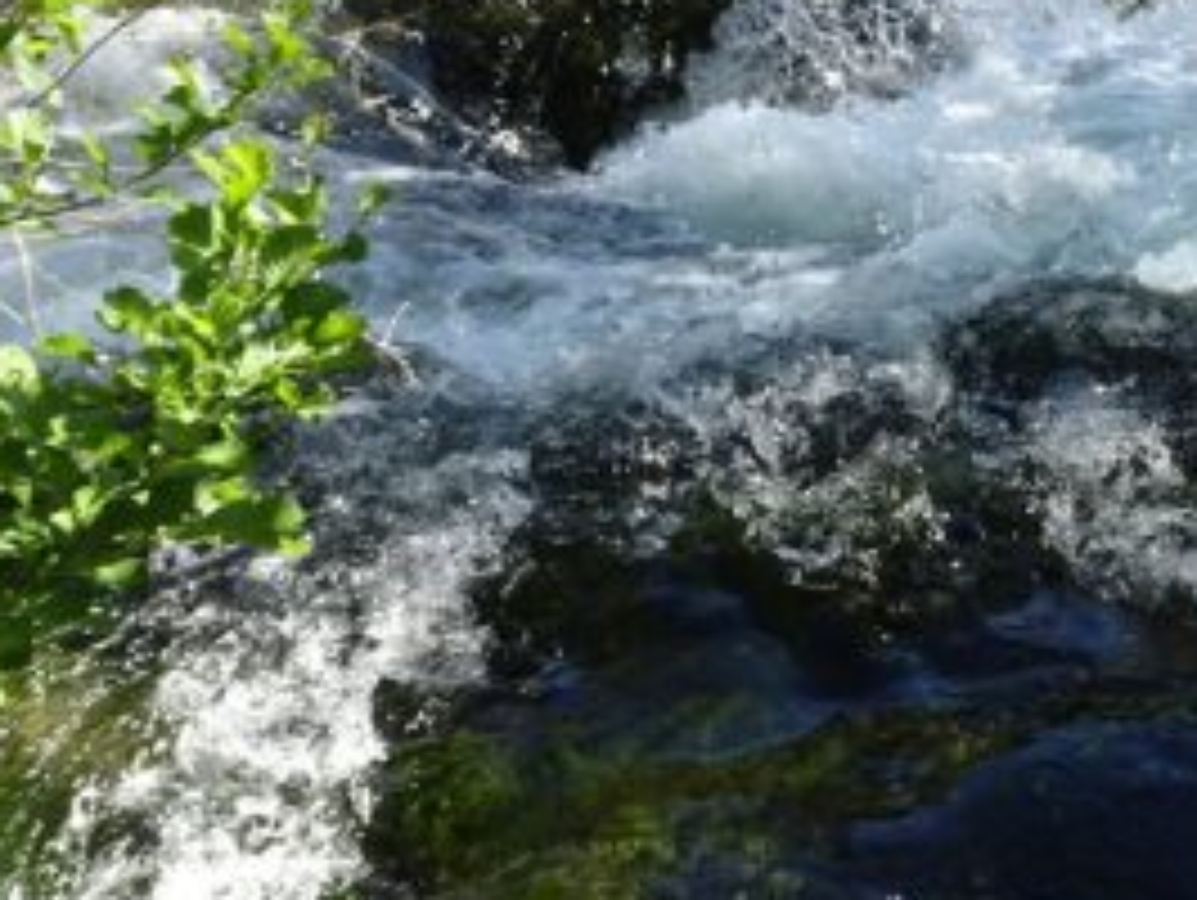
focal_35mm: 62
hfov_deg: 30.2
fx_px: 2146
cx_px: 1004
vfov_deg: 23.4
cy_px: 209
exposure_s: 1/400
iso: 160
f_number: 4
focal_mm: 5.61
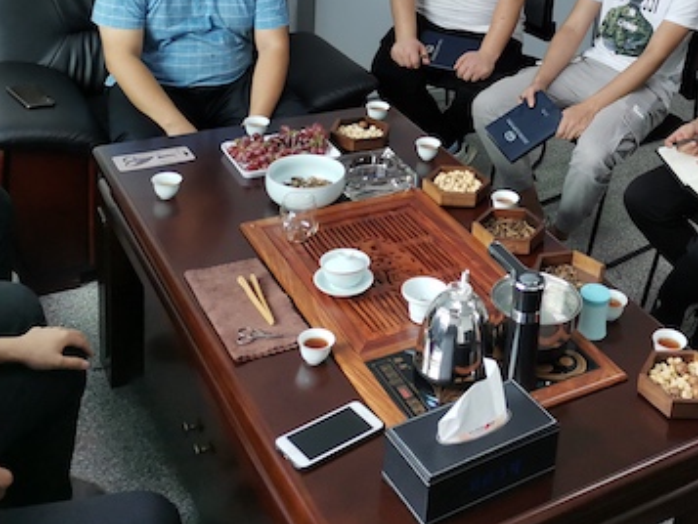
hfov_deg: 36.6
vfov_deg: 27.3
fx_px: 1029
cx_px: 528
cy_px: 30
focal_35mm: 51
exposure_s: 1/100
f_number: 1.8
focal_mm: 4.75
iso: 100
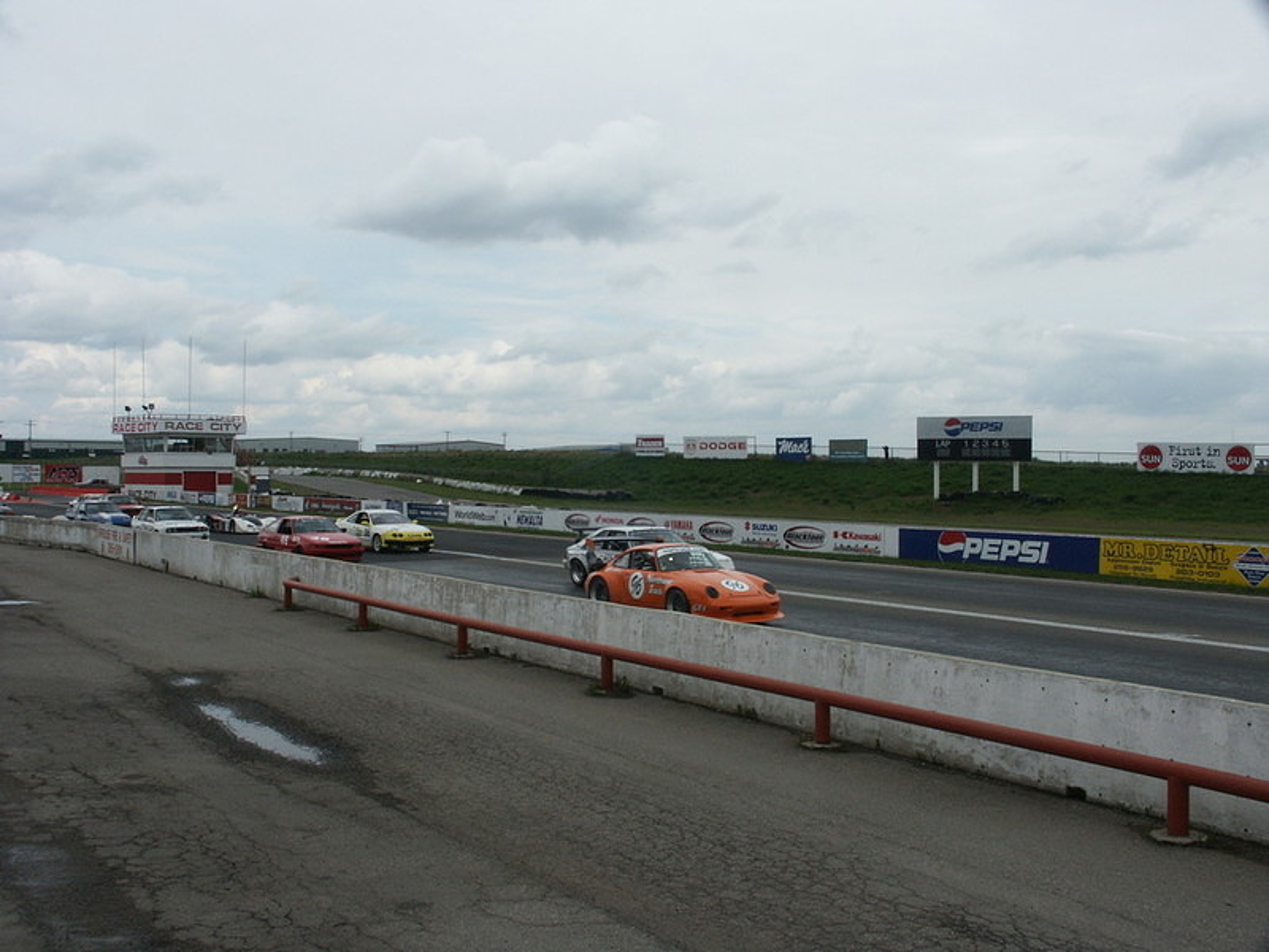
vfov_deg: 35.1
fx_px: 1503
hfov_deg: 45.8
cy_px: 476
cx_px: 634
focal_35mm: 41
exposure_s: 1/350
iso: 100
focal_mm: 10.7
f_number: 8
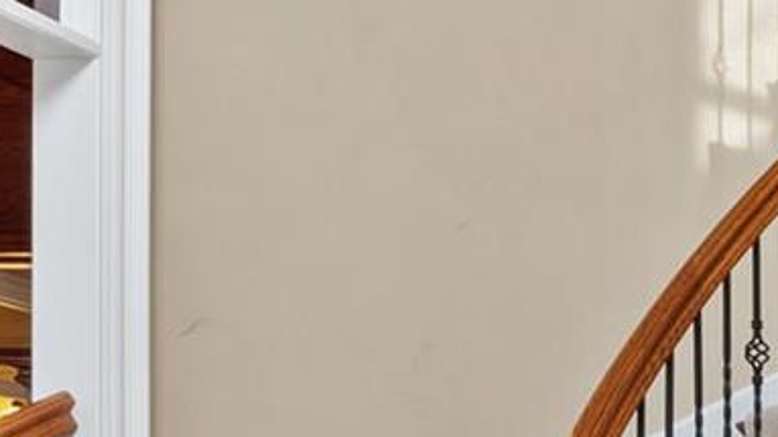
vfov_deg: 16.1
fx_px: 1443
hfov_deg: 22.3
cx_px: 1288
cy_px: 610
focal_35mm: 70
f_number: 10
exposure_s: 1/6
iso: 400
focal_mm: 8
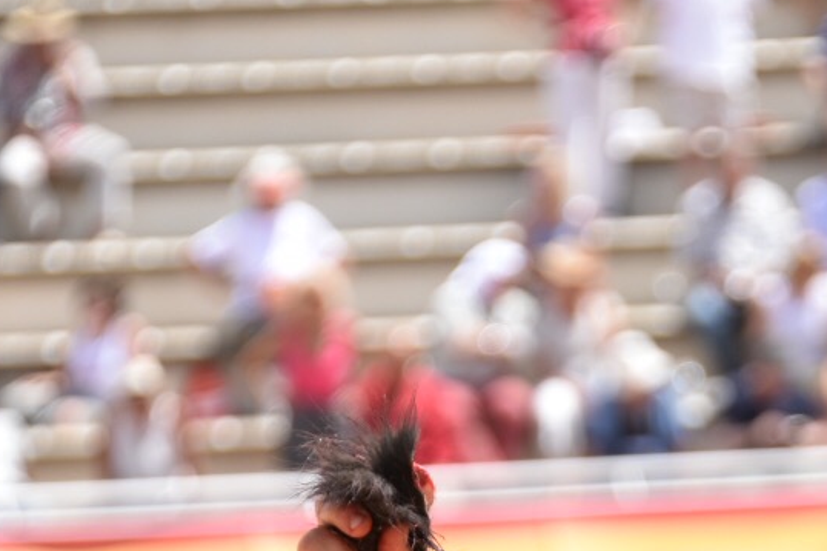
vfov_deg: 3.1
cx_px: 904
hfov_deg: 4.7
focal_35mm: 437
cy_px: 782
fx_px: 10032
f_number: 5.6
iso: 400
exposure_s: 1/1000
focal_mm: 145
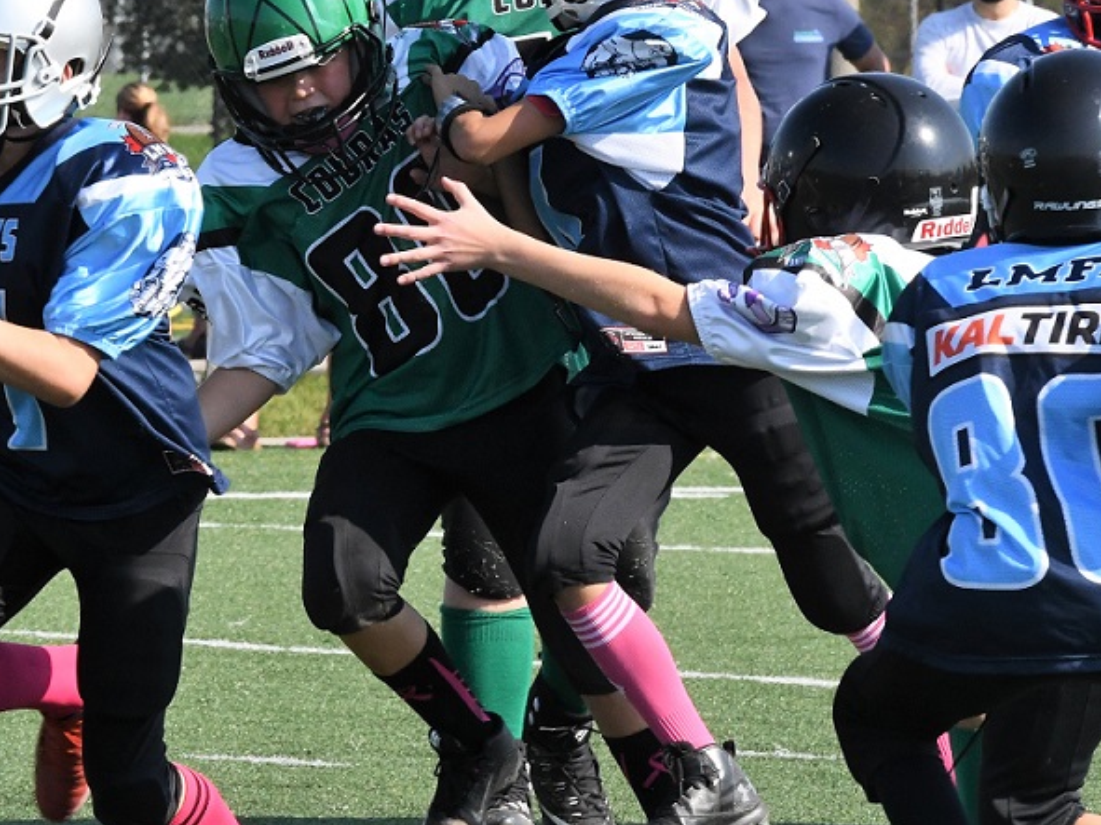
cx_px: 423
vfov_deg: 3.4
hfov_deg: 4.6
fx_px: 13801
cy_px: 400
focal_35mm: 434
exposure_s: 1/1000
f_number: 16
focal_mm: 190
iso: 1800
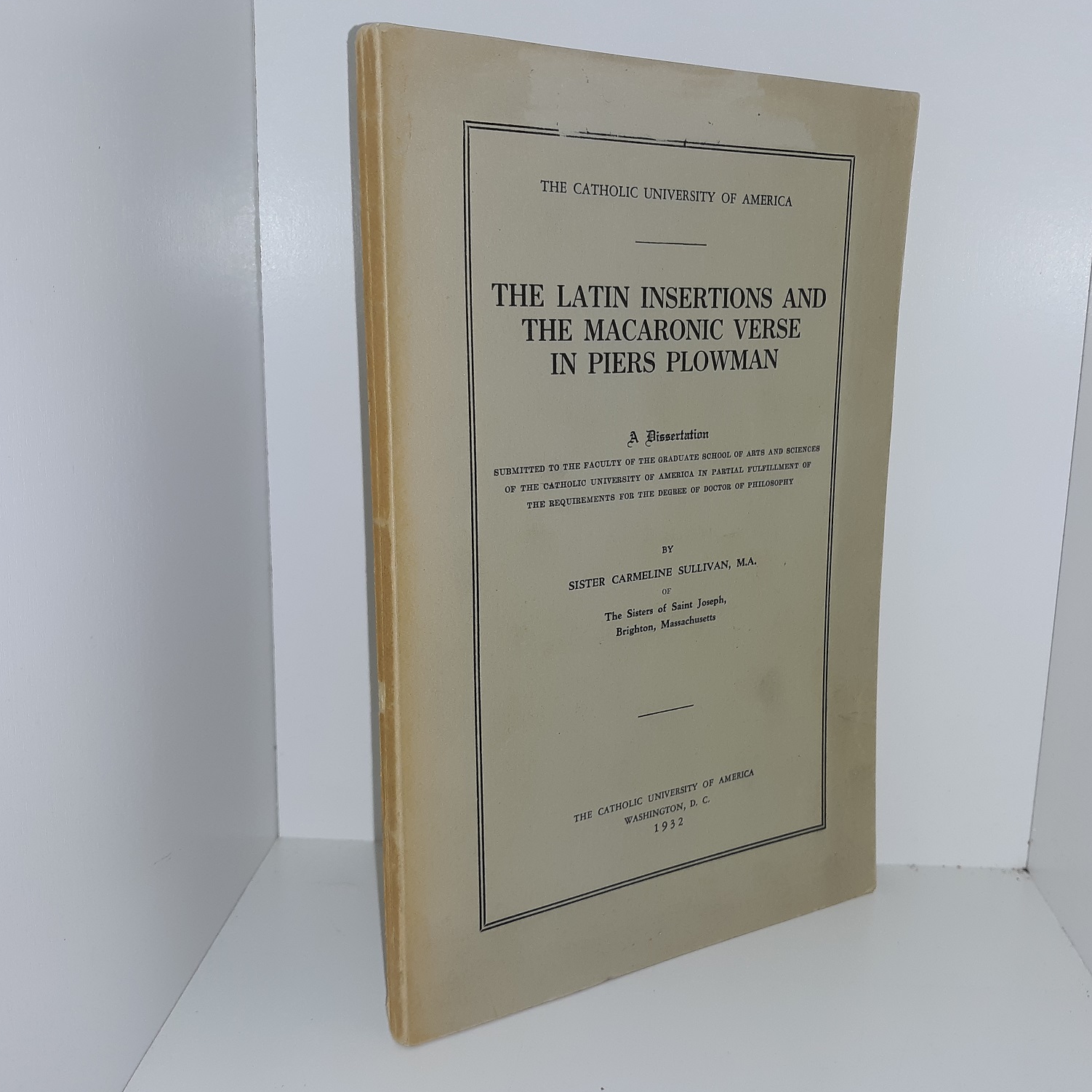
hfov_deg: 48.3
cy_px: 535
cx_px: 611
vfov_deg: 48.4
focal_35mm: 34
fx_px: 1213
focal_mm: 3.7
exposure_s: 1/163
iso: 40
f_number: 1.7
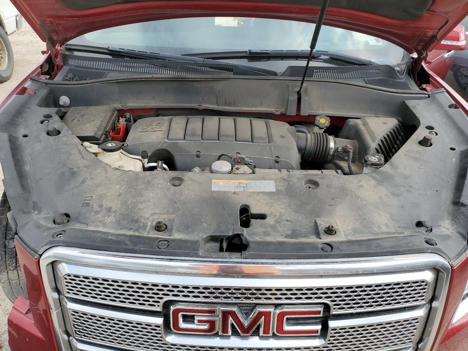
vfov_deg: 53.1
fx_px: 352
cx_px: 234
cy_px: 176
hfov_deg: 67.3
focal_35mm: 26
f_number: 1.5
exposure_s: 1/667
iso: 50
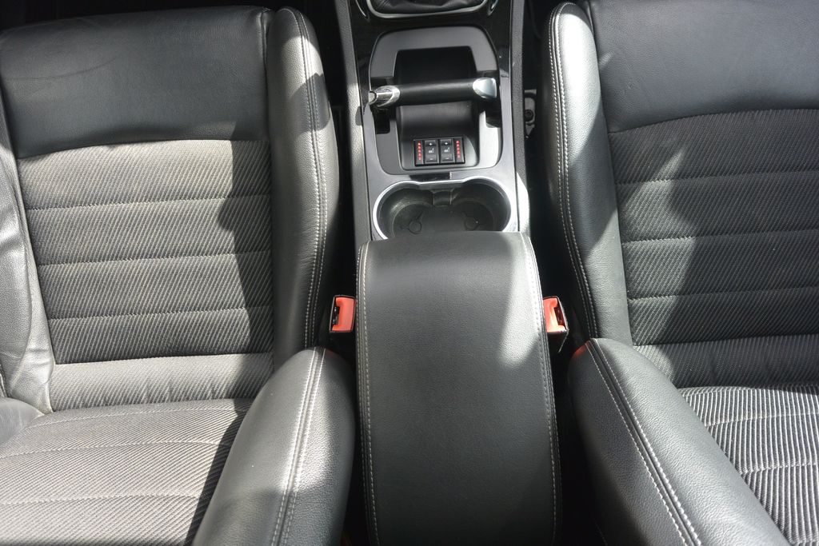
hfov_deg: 63.7
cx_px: 410
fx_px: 660
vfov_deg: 45.0
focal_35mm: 29
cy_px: 273
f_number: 4
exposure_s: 1/250
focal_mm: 11
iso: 200
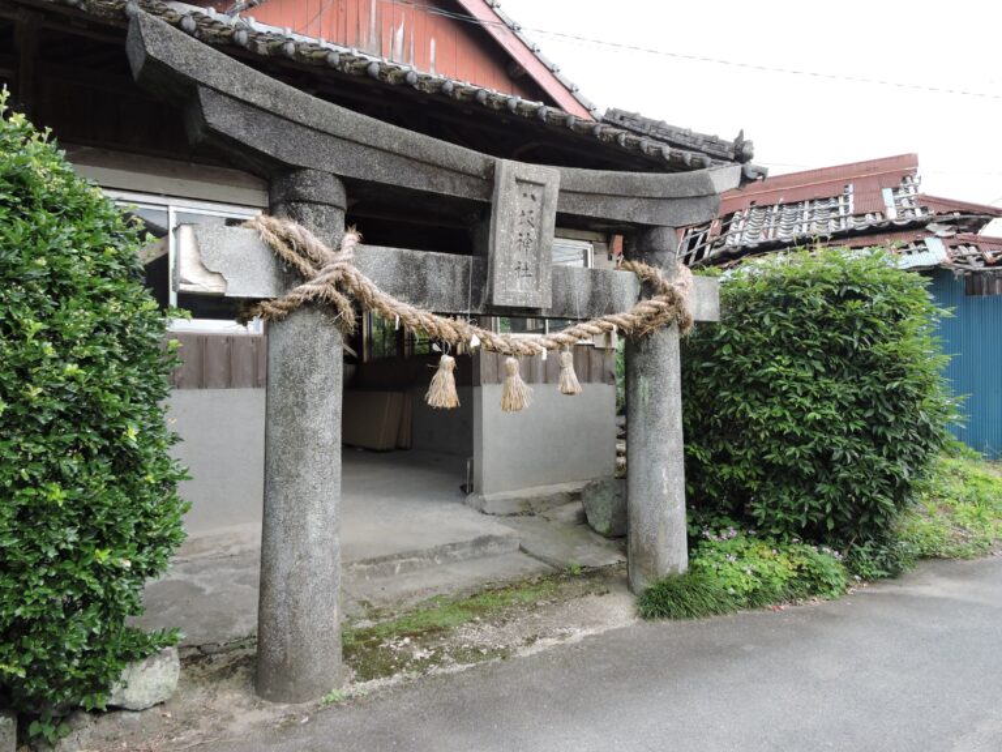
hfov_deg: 71.6
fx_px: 695
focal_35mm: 24
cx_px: 501
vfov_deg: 56.8
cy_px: 376
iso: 100
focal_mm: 4.3
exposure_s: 1/200
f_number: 3.3
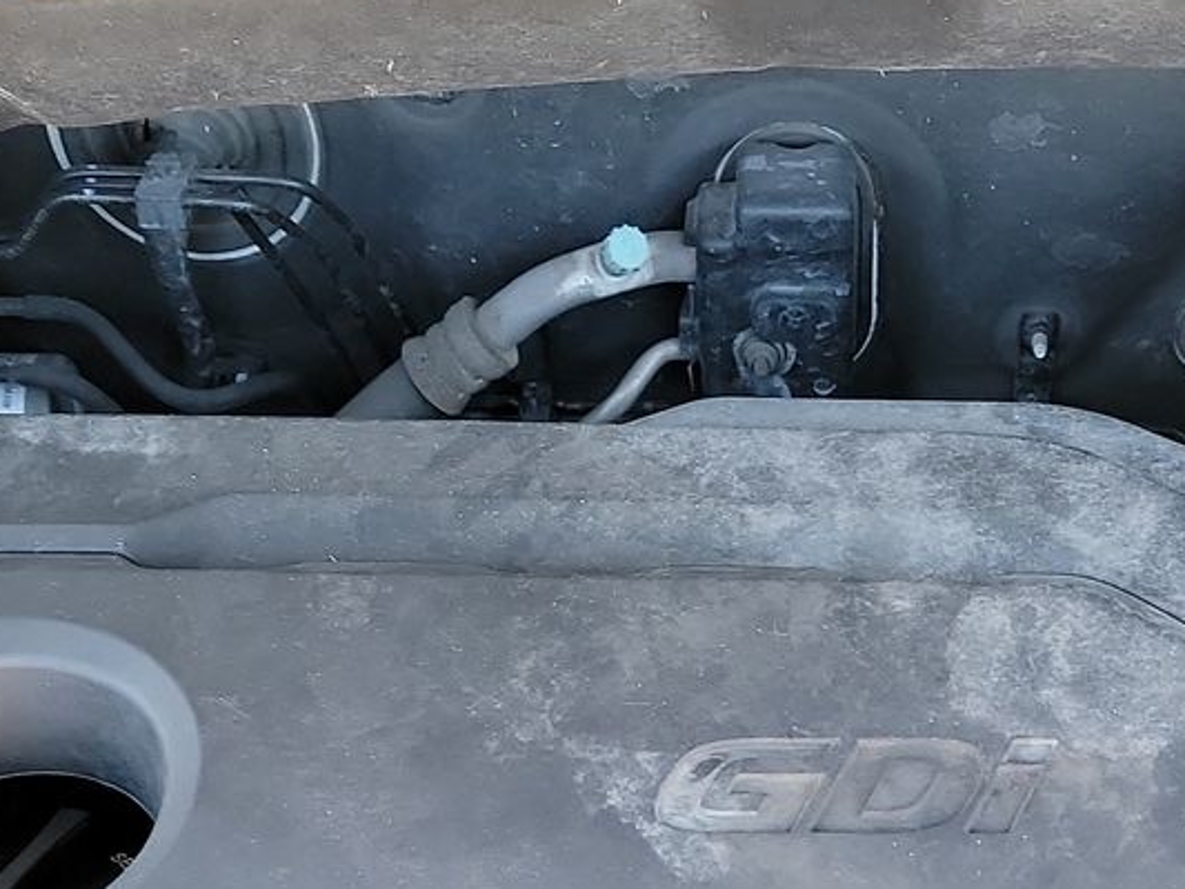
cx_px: 874
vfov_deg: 19.0
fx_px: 2465
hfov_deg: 26.7
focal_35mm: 72
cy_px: 1131
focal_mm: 6.7
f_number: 1.8
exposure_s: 1/59
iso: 231
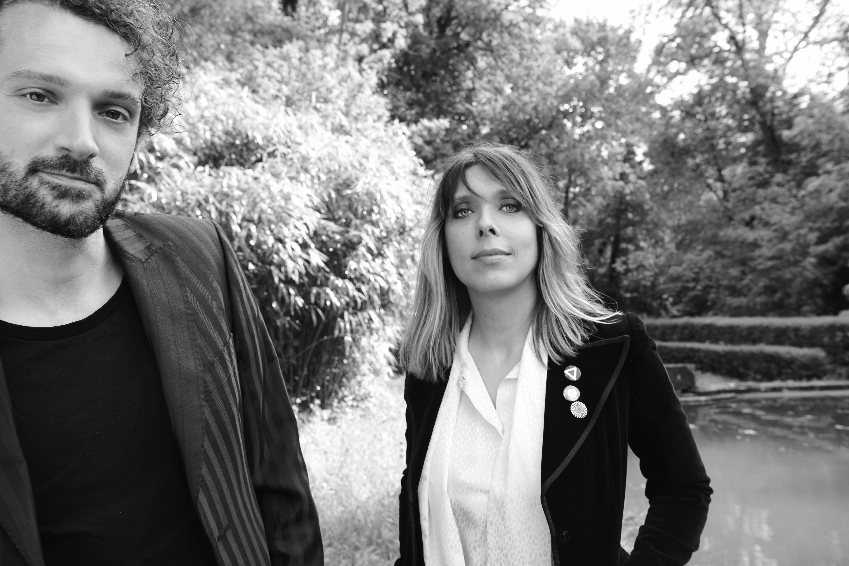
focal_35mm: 36
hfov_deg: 53.1
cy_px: 283
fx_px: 849
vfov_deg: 36.9
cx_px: 424
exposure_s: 1/250
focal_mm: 36
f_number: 8
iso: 800
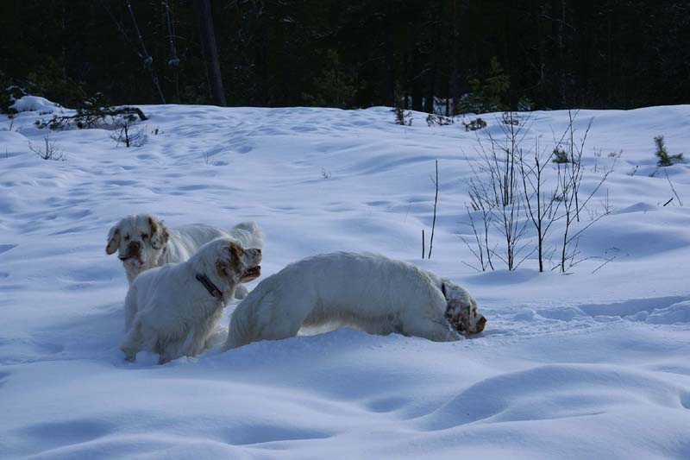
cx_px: 345
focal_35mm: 90
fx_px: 1725
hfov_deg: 22.6
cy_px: 230
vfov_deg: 15.2
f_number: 9
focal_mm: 60
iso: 100
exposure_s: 1/320
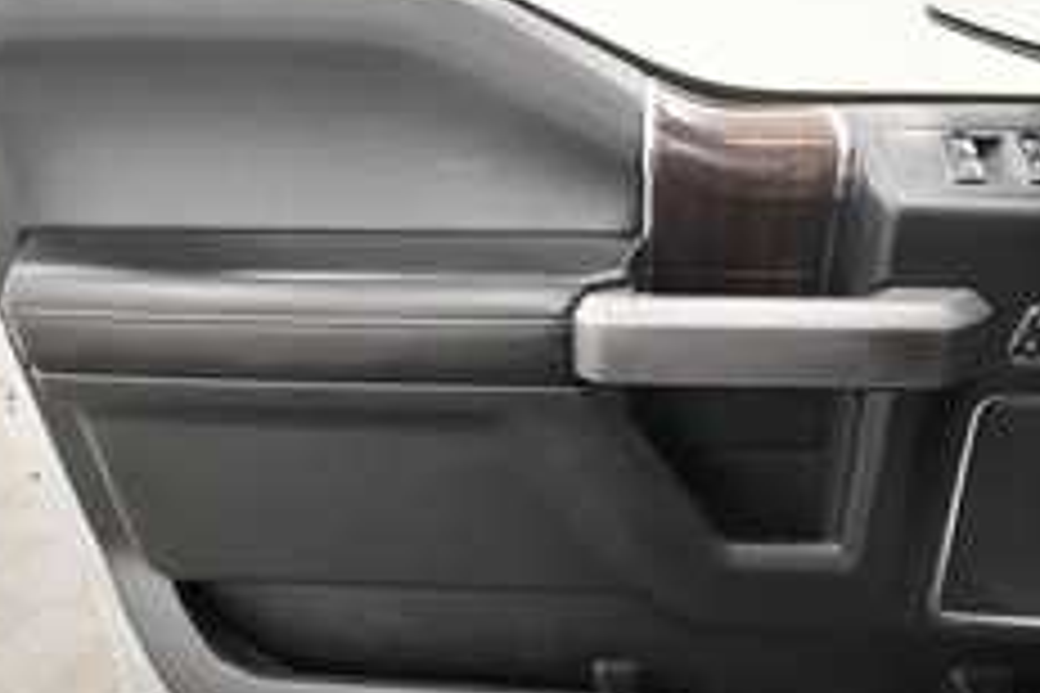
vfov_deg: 49.4
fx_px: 751
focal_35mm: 26
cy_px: 389
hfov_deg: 68.8
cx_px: 617
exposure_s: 1/125
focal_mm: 10
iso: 2000
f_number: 4.5
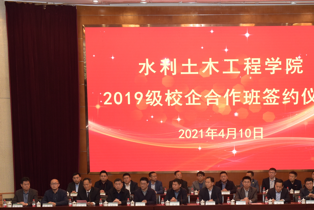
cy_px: 187
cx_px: 209
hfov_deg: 30.7
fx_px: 567
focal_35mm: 65
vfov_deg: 20.5
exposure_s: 1/125
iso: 1600
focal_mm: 36
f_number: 8
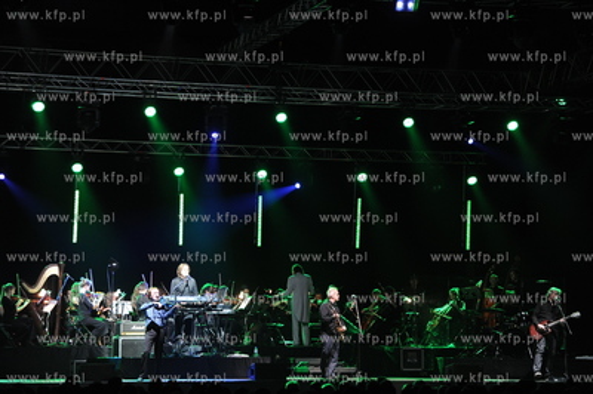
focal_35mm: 120
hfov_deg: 17.1
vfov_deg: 11.4
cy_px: 197
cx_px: 296
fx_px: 1975
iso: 3200
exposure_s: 1/400
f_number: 2.8
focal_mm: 120
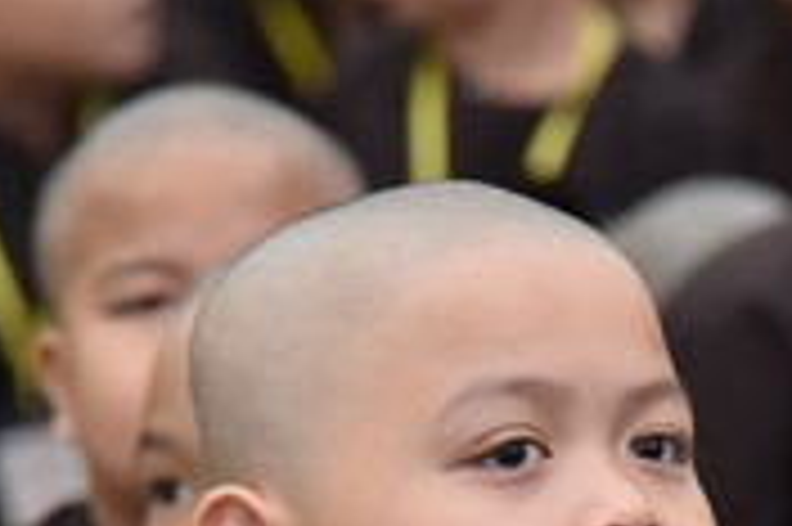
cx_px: 720
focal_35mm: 444
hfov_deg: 4.6
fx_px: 9759
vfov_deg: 3.1
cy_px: 607
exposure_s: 1/125
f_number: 4
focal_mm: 120
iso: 2000
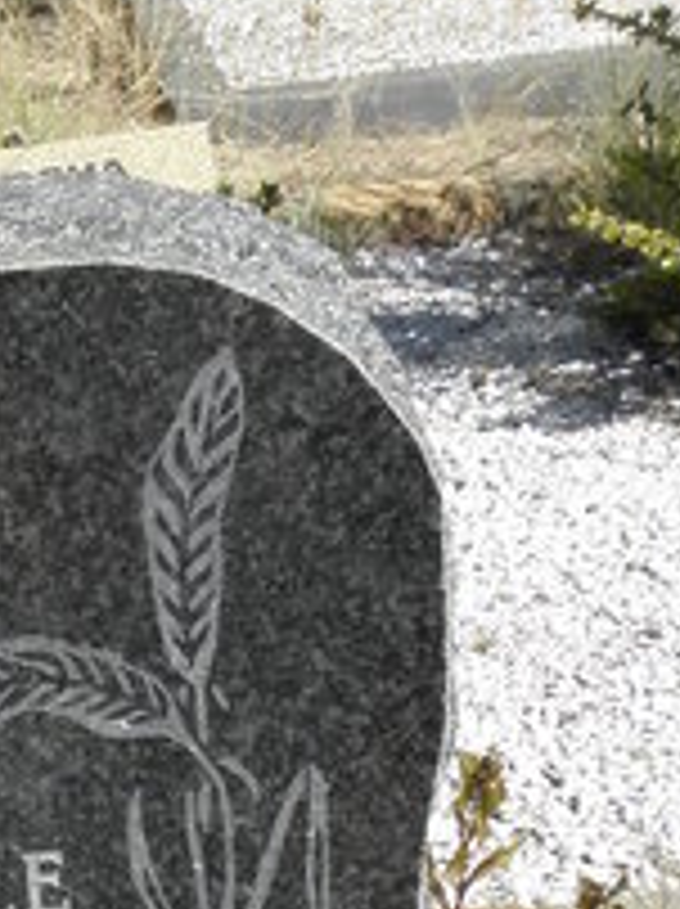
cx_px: -473
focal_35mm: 103
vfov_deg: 17.9
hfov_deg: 13.2
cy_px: 1156
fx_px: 2704
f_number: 5.6
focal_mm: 4.6
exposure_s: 1/250
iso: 64
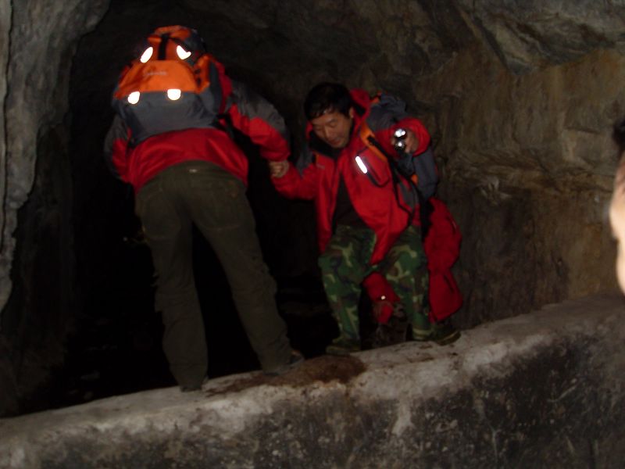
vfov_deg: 38.7
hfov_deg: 50.1
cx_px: 312
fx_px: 668
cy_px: 234
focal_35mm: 37
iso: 100
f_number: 2.8
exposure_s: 1/45
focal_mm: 6.3
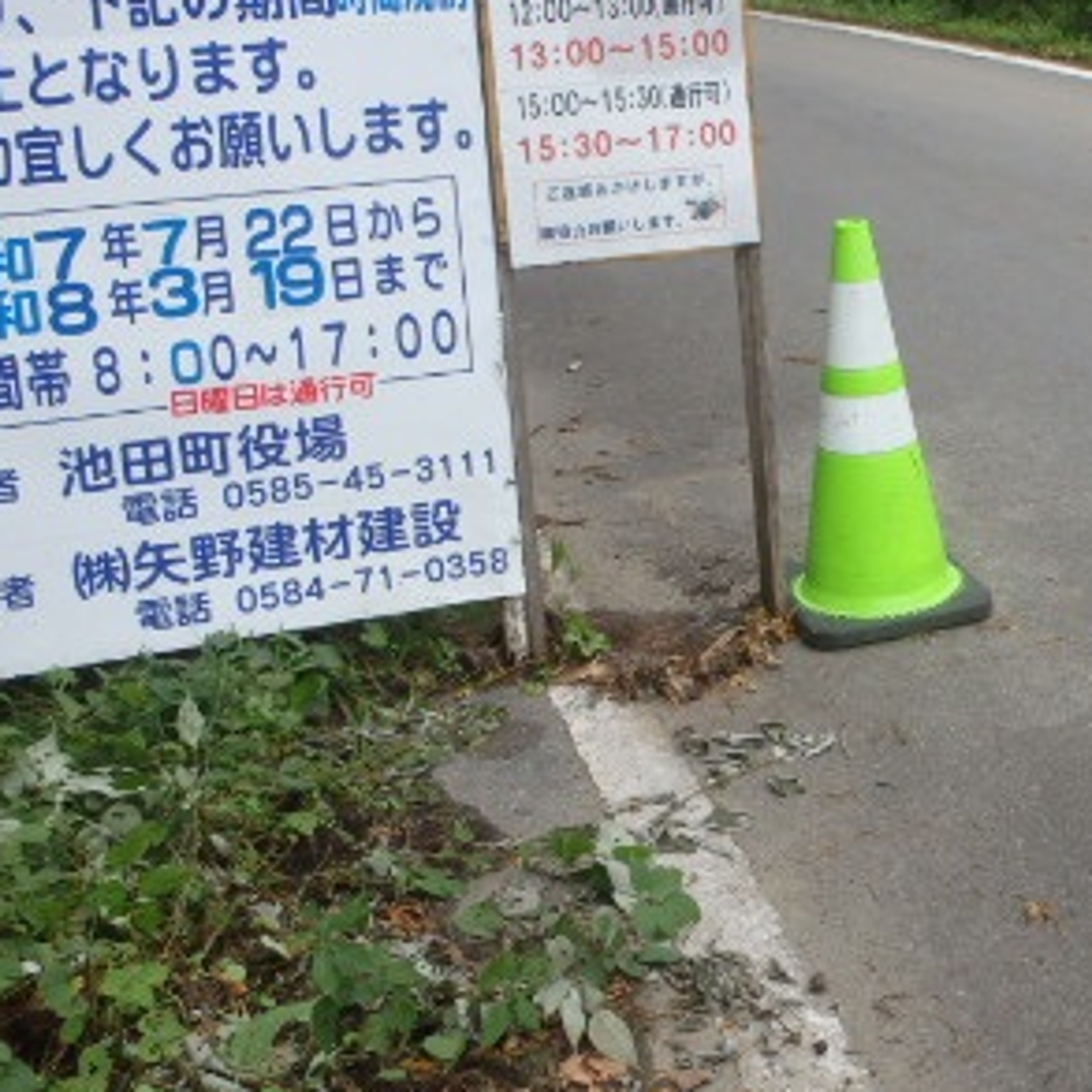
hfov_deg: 30.2
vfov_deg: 31.4
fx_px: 1927
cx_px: 999
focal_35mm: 54
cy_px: 365
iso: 125
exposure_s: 1/125
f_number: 3.9
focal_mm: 5
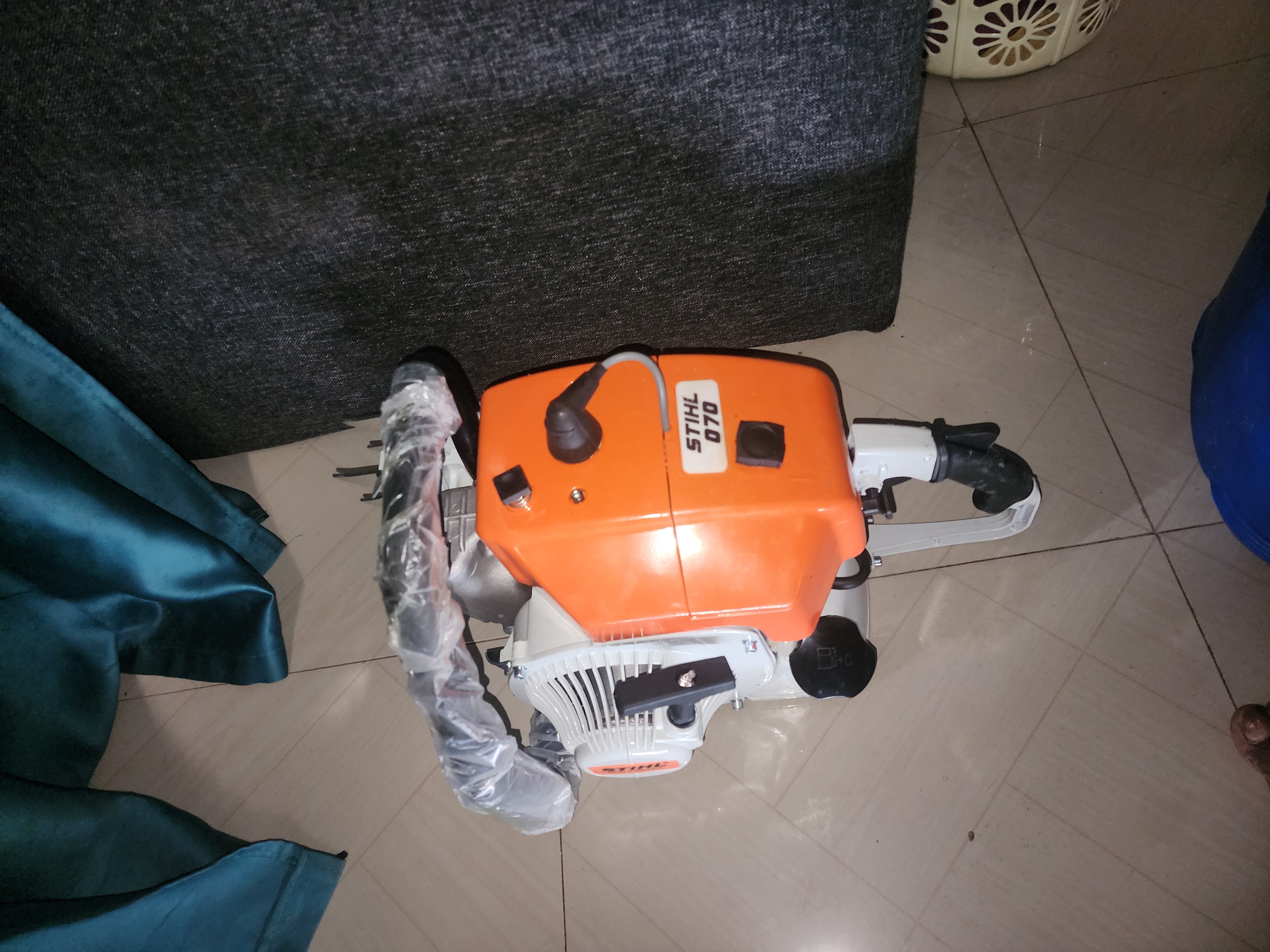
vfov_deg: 58.9
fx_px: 844
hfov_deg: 73.9
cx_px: 635
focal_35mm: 23
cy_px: 476
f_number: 1.8
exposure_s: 1/10
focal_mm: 6.4
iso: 250
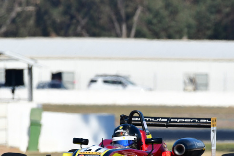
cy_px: 122
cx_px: 91
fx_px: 7667
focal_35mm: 1180
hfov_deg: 1.7
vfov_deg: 1.2
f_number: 10
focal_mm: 480
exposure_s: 1/640
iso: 320
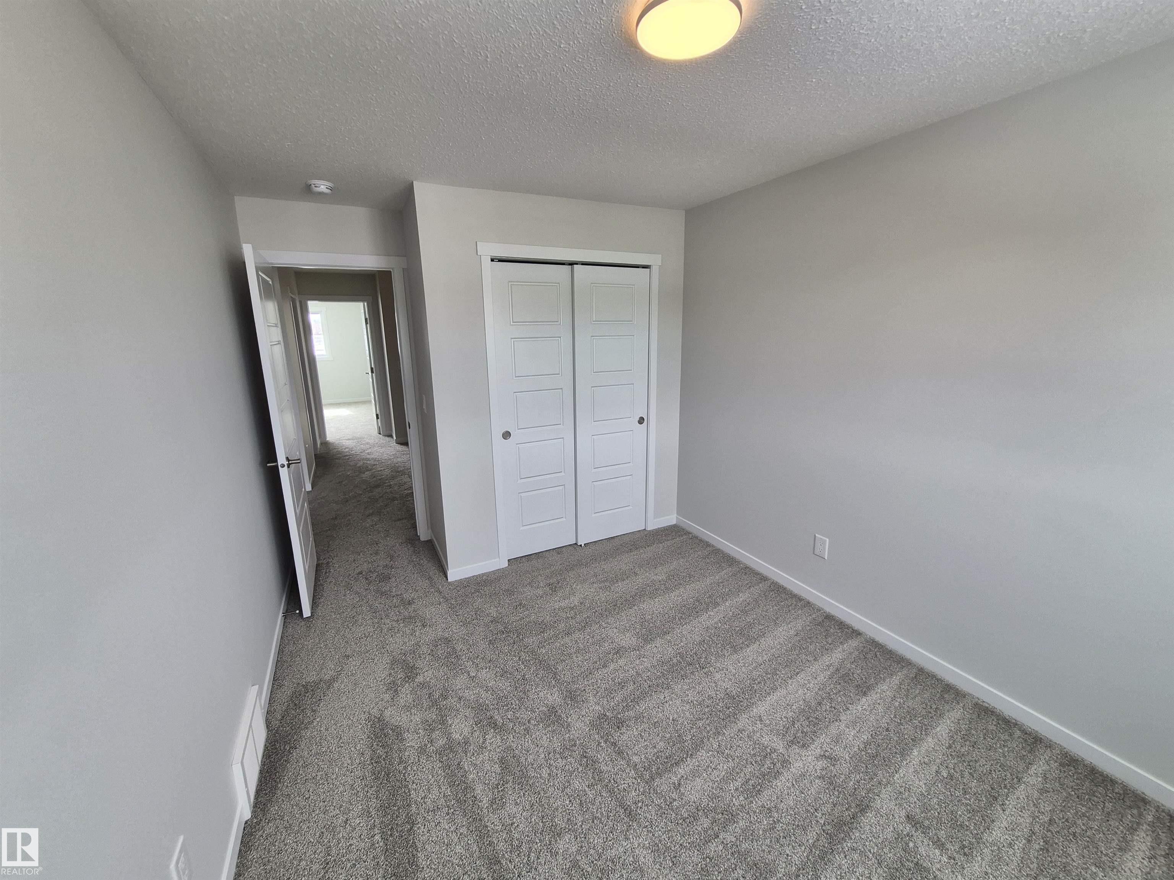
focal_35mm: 13
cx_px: 587
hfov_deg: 106.2
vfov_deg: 89.9
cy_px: 440
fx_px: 441
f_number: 2.2
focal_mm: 1.74
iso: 64
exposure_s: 1/120
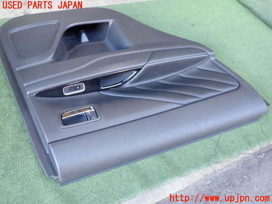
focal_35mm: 30
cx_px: 136
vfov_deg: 46.8
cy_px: 102
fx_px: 236
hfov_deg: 60.0
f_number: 2.3
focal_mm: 5.4
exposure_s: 1/30
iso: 200
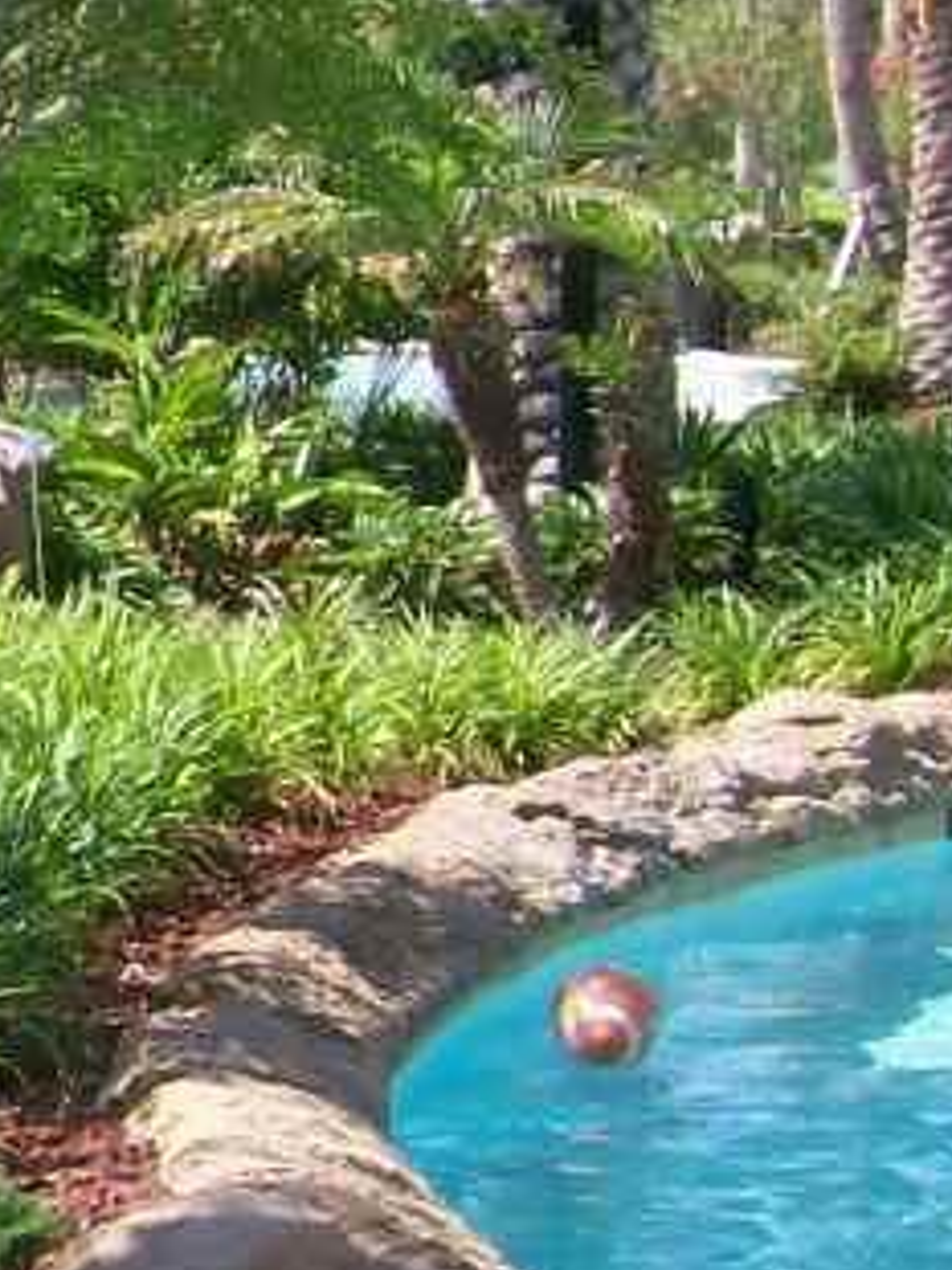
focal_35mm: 144
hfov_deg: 9.2
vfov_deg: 13.7
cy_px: 384
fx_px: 5284
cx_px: -1352
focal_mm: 5.8
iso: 80
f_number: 2.8
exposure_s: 1/515
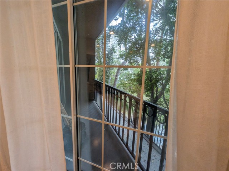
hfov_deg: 106.2
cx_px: 114
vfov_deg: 89.9
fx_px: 86
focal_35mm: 13
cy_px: 86
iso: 103
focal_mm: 1.54
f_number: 2.2
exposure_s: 1/120
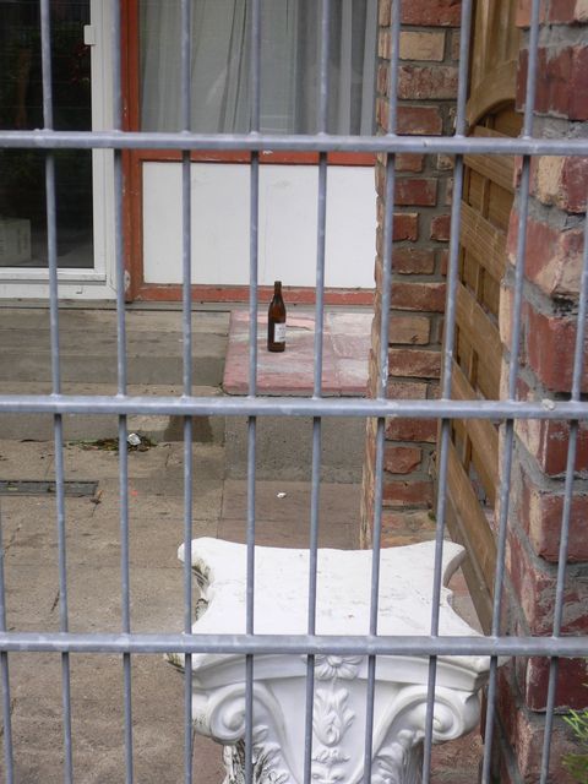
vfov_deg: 31.7
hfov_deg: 24.0
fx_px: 1382
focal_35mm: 61
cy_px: 392
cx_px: 294
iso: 80
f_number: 3.8
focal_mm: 10.1
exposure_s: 1/125
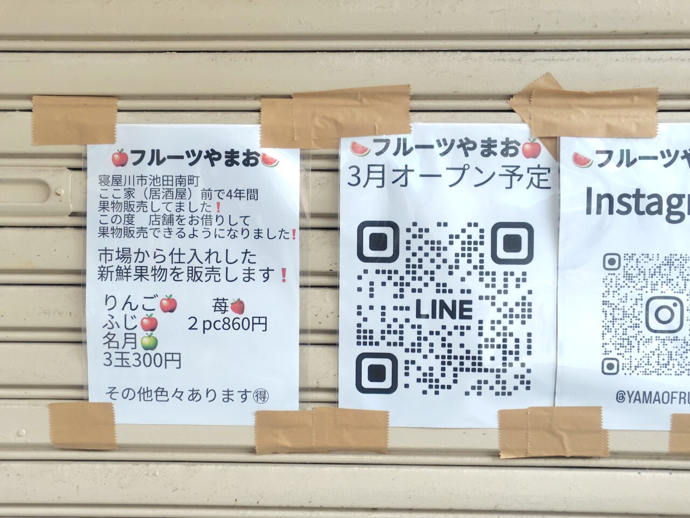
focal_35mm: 23
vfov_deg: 58.9
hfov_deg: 73.9
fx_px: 458
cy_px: 259
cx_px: 345
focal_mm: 5.6
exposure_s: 1/132
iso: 50
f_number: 1.9
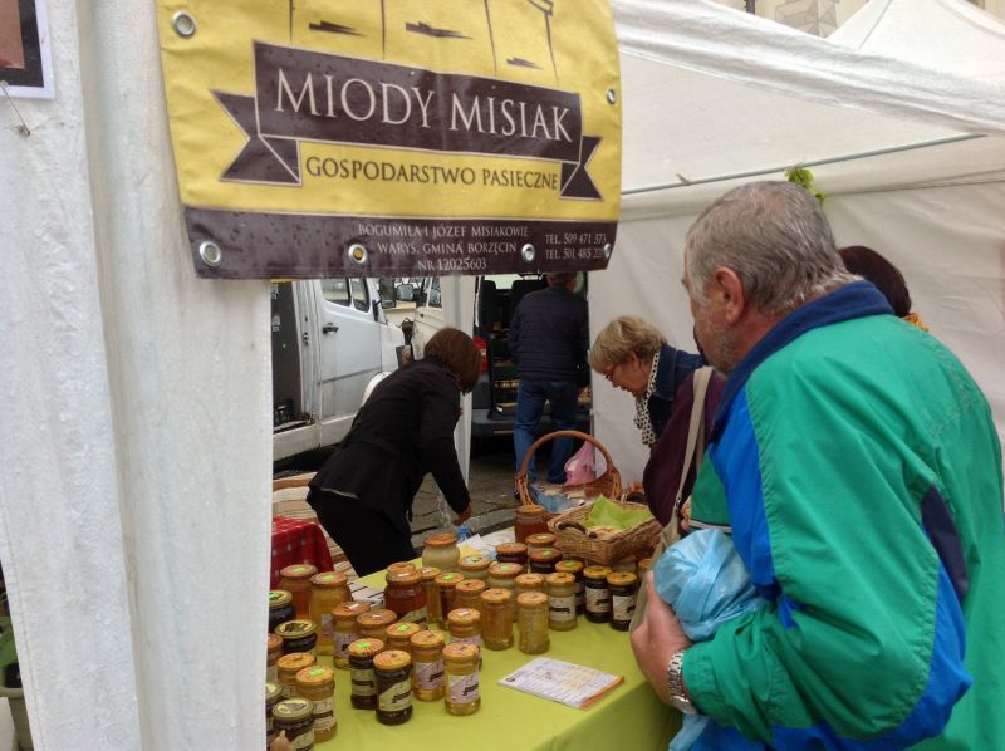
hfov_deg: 52.7
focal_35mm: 35
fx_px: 1015
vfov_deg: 40.6
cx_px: 502
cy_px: 376
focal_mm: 4.28
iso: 50
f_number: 2.4
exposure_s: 1/325
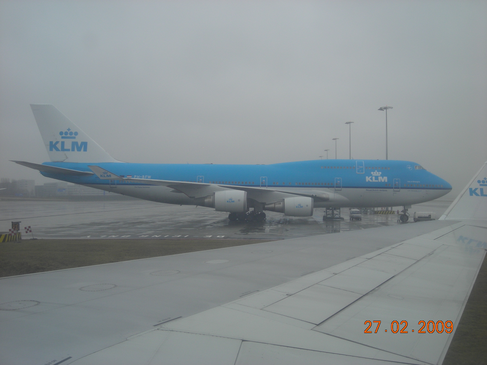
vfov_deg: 30.9
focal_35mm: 47
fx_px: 661
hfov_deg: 40.4
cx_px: 244
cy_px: 182
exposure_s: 1/316
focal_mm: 7.8
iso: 50
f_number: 3.4
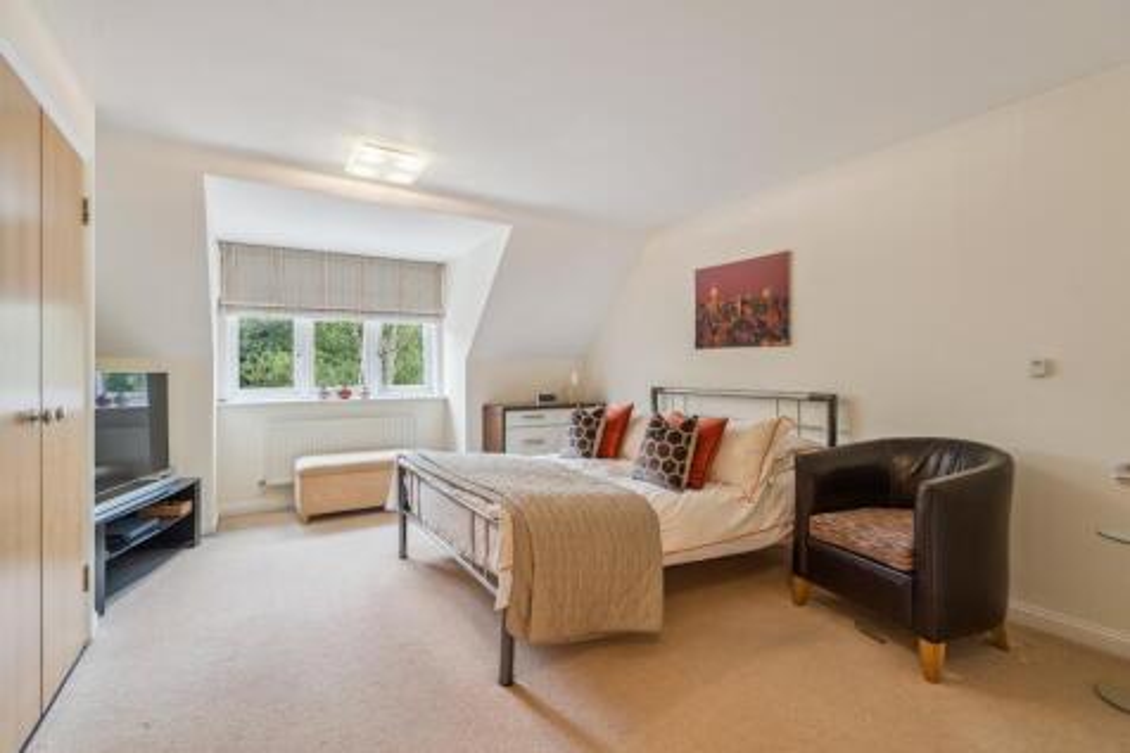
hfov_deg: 96.8
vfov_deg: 73.7
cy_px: 376
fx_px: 502
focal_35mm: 16
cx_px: 565
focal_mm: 16
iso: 320
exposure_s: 1/8
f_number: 5.6
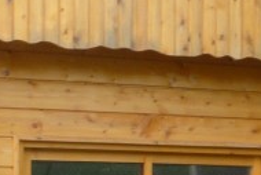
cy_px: 251
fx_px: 1219
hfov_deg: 12.2
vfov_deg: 8.0
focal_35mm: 168
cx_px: 103
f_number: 3.3
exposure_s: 1/80
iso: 100
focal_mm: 5.2
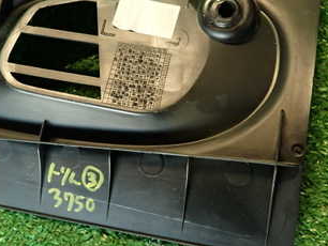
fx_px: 465
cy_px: 61
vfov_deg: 29.2
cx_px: 106
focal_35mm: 49
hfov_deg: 38.4
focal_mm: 4.5
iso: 200
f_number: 2
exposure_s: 1/30
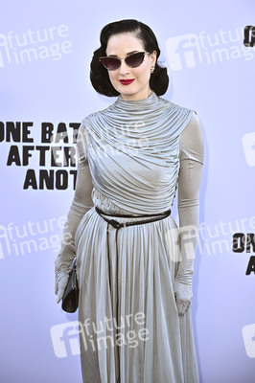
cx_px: 128
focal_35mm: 81
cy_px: 192
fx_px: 862
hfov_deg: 16.8
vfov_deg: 25.1
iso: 640
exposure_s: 1/320
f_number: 5.6
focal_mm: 81
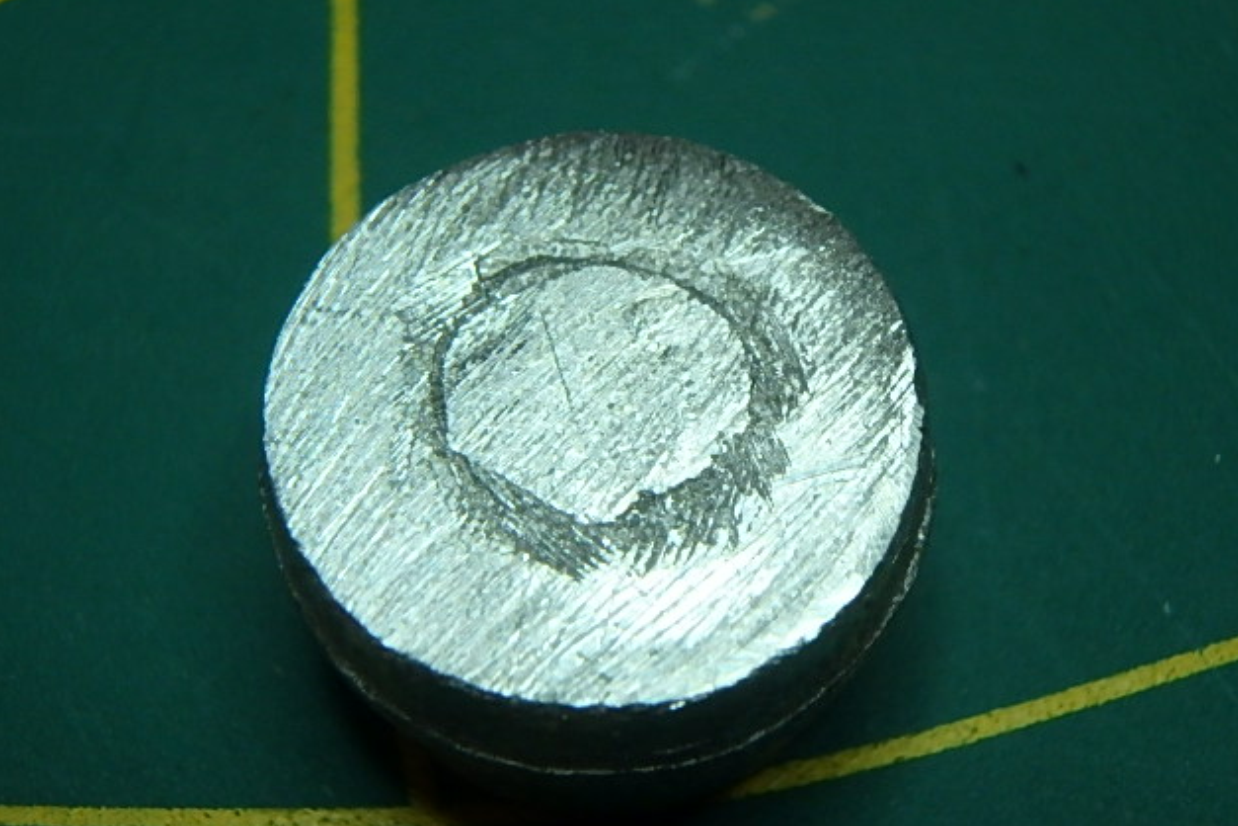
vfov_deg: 26.0
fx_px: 1788
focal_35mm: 52
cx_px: 620
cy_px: 454
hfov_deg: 38.2
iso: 400
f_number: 5.2
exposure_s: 1/80
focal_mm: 8.7
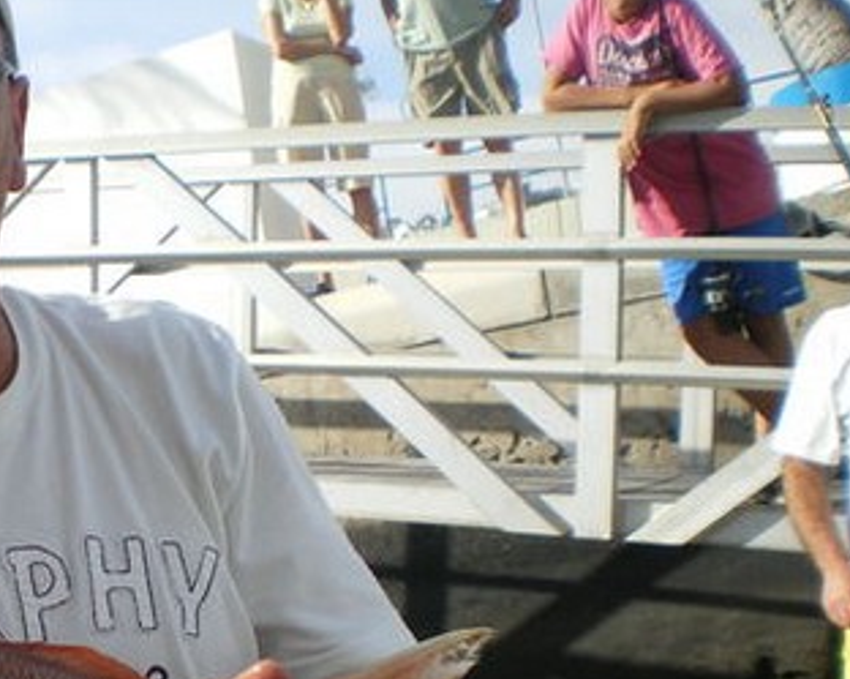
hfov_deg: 25.6
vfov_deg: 21.2
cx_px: 30
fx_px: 1784
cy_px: 575
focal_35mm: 71
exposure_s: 1/320
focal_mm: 6.3
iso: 50
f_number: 4.6
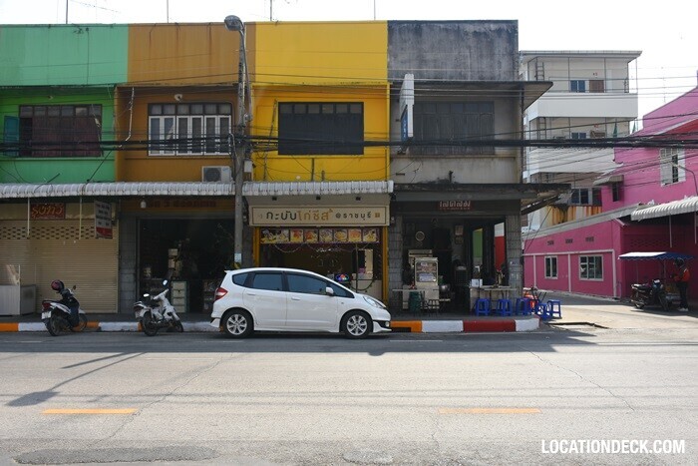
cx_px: 349
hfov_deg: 61.9
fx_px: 582
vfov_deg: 43.6
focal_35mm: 30
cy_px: 233
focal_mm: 20
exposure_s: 1/500
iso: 250
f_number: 7.1
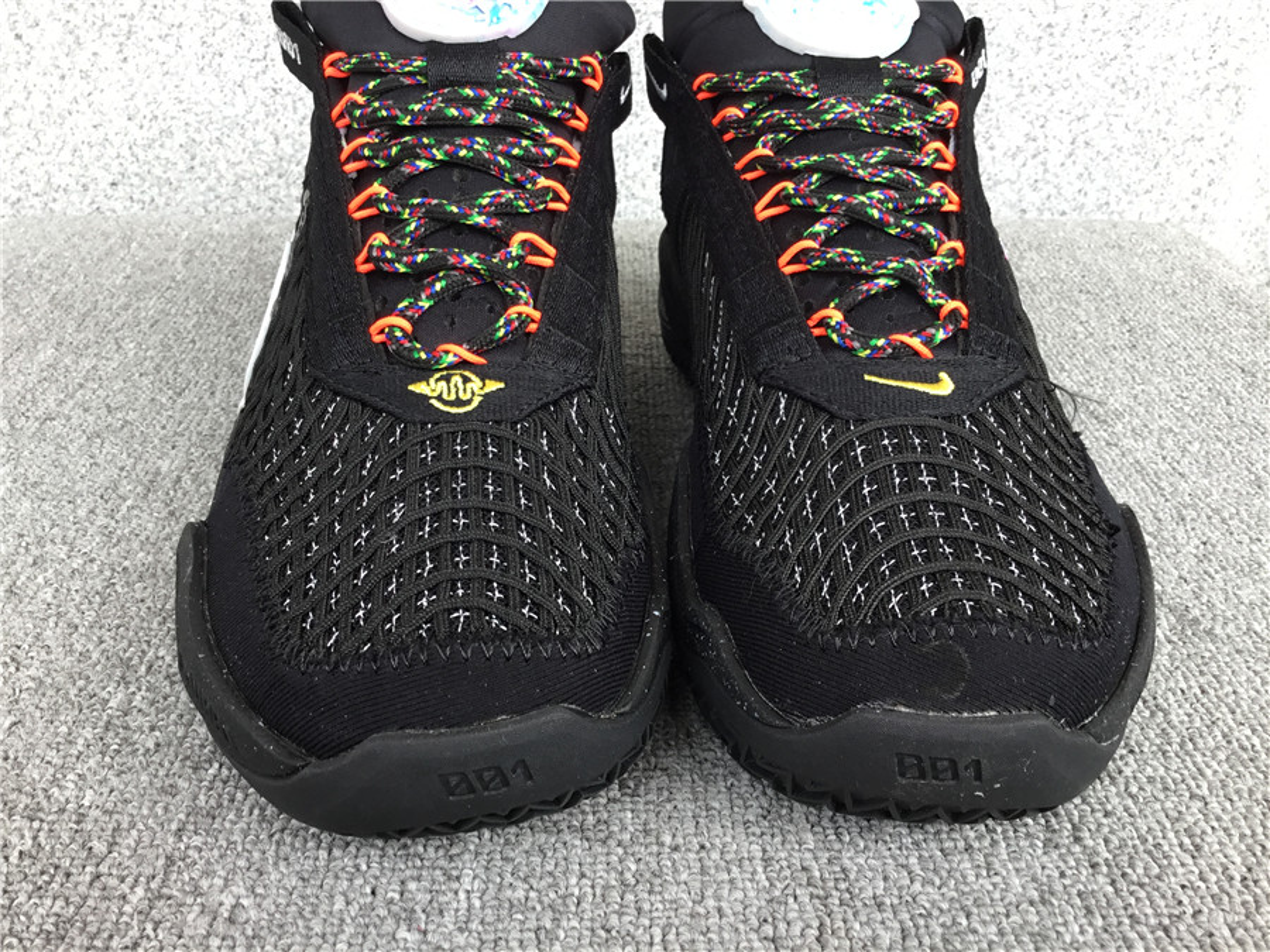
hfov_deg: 58.4
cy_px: 476
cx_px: 635
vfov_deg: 45.4
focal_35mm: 31
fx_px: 1137
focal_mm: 3.3
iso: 32
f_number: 2.4
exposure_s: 1/100
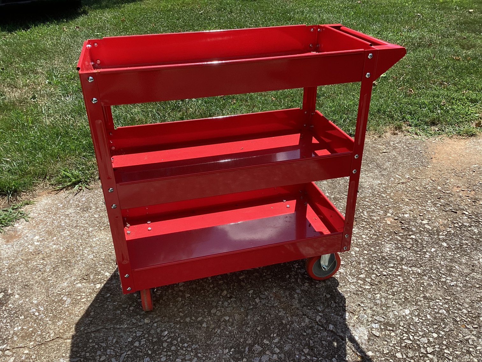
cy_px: 181
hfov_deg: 58.3
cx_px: 241
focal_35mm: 31
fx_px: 432
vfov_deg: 45.4
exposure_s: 1/668
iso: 25
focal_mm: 3.3
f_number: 2.4
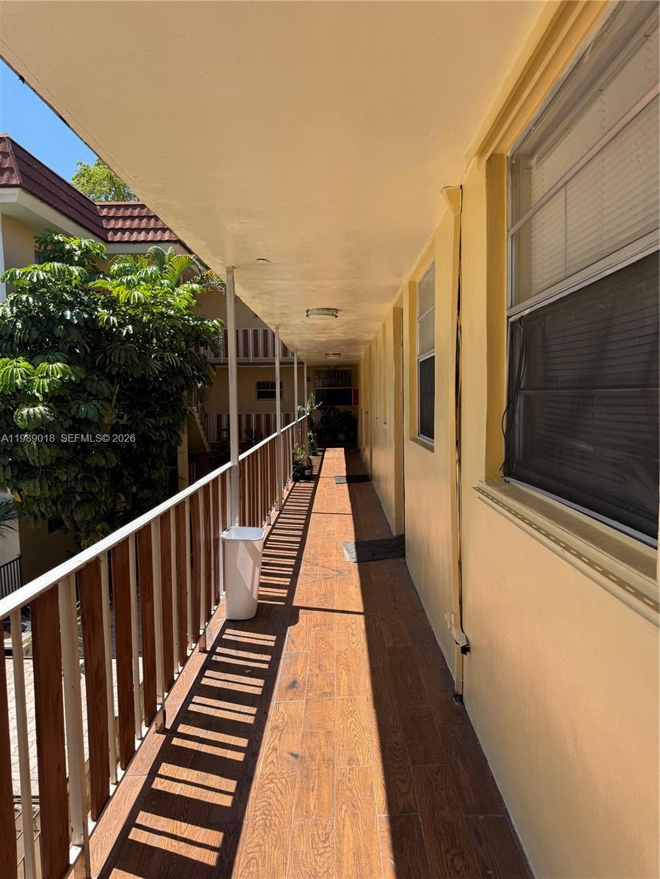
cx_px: 330
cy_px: 440
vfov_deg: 71.6
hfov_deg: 56.8
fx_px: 610
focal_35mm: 24
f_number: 1.78
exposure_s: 1/2174
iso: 80
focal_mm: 6.76
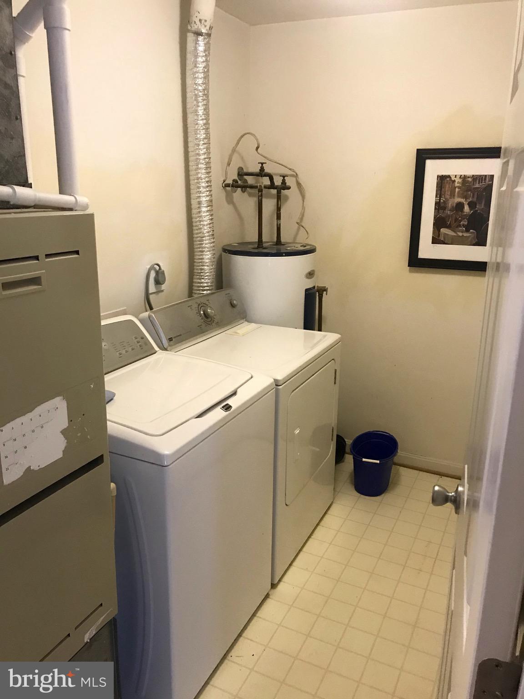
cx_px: 262
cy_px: 350
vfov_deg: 63.4
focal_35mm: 28
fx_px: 565
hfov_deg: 49.7
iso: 50
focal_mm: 3.99
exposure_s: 1/15
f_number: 1.8
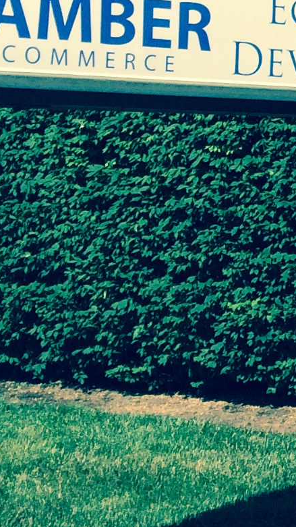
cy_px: 124
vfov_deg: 16.2
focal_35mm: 132
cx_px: 844
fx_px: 1843
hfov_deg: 8.0
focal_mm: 4.15
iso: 32
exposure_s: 1/2564
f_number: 2.2
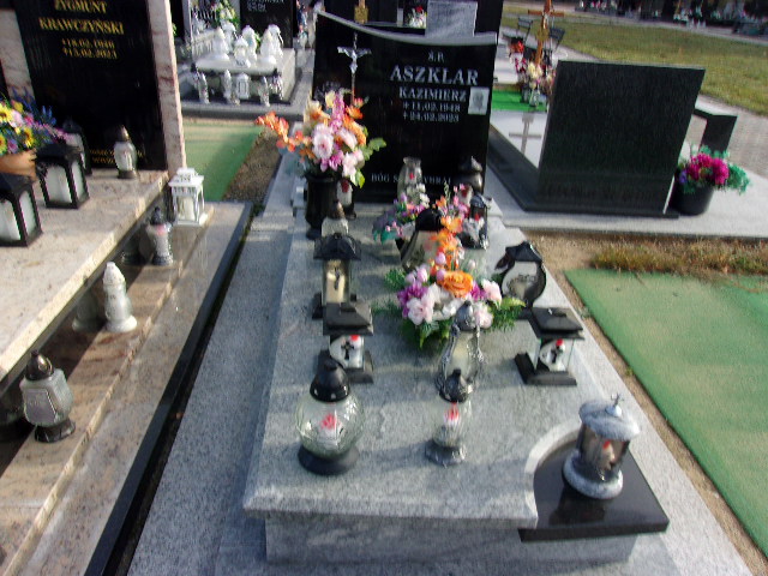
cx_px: 384
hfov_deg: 65.3
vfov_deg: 51.4
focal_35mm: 27
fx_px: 599
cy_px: 288
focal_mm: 4.9
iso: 80
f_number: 10.4
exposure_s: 1/38
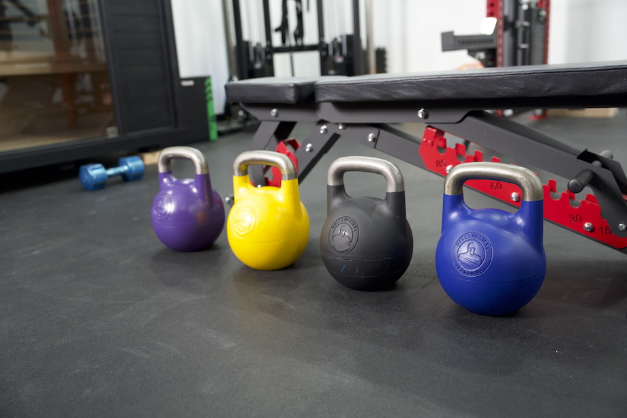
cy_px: 209
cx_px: 314
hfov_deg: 57.2
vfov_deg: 40.0
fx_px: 575
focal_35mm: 33
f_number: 2.8
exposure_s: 1/160
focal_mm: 33
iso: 2000
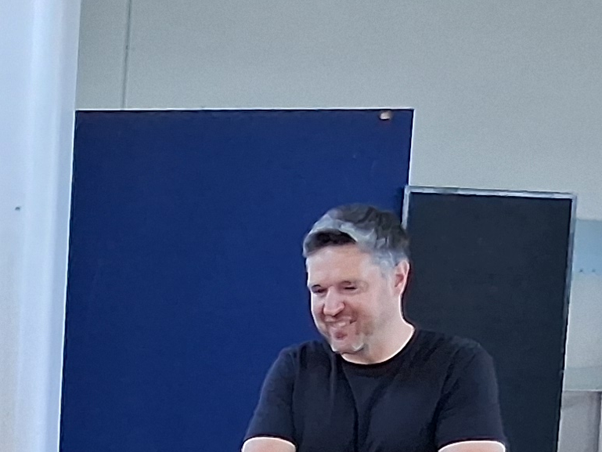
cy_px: 840
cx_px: -283
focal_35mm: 138
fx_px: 2400
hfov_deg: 13.5
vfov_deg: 10.1
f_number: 1.8
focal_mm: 3.98
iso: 250
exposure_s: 1/100
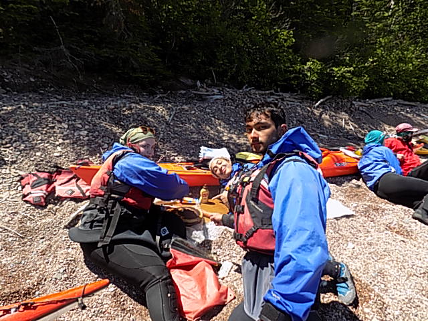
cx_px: 214
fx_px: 284
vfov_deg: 58.9
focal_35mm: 23
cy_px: 160
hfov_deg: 73.9
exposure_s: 1/640
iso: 80
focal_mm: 4
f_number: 3.1
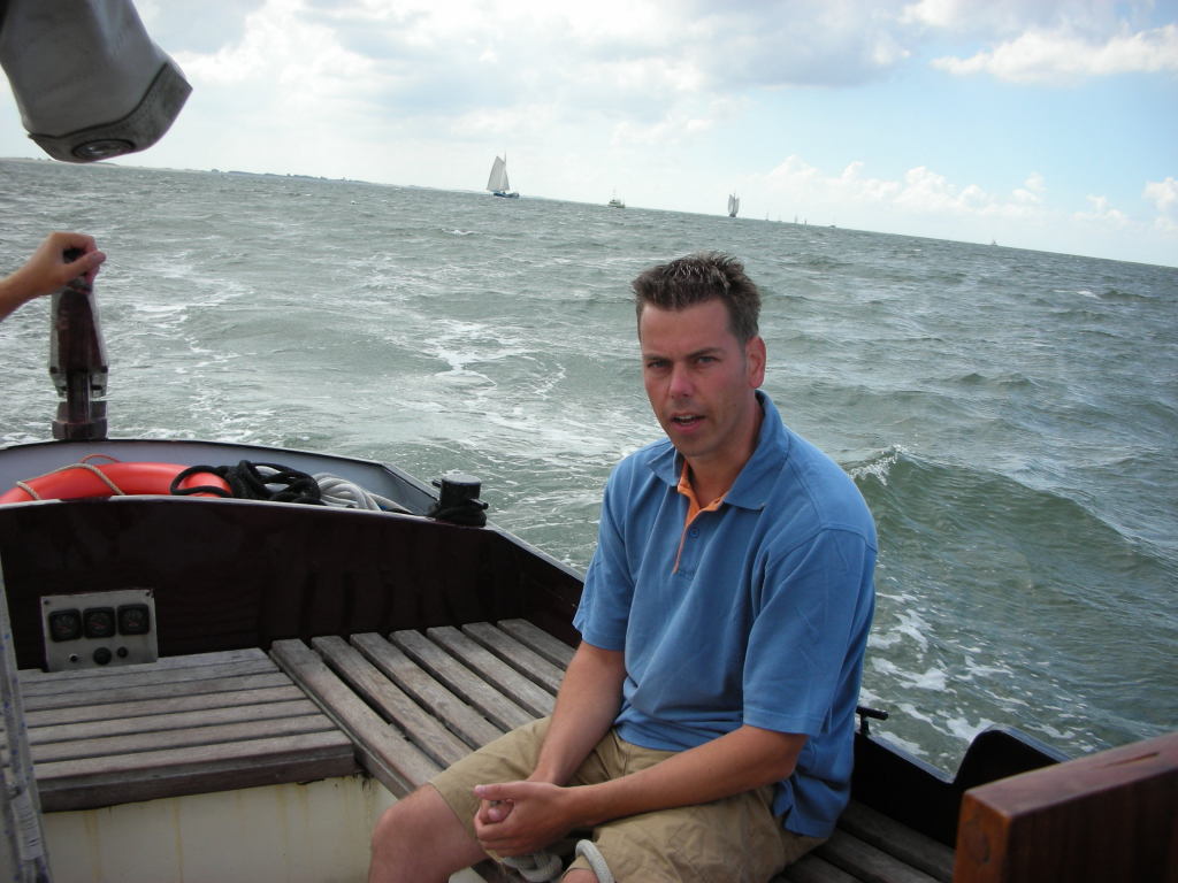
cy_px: 442
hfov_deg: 52.6
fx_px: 1191
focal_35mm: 35
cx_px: 589
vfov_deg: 40.7
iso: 50
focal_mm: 5.8
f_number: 3
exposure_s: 1/454
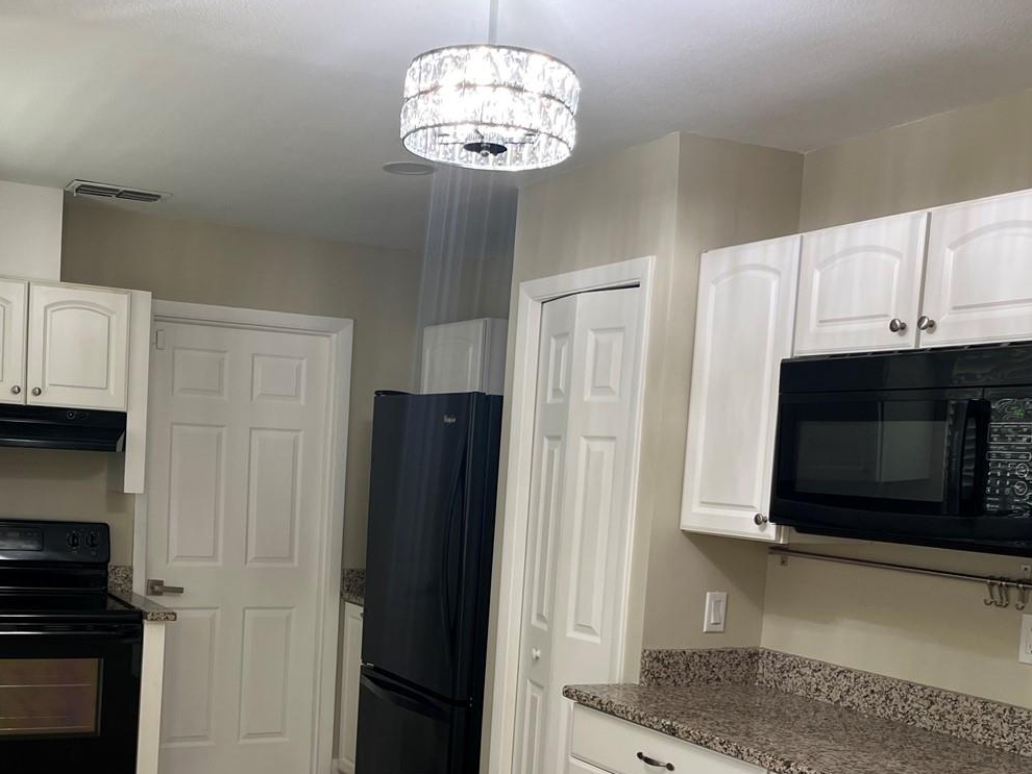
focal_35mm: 42
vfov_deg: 33.7
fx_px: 1252
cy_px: 570
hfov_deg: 44.2
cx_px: 358
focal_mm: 5.1
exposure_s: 1/60
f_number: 1.6
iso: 80
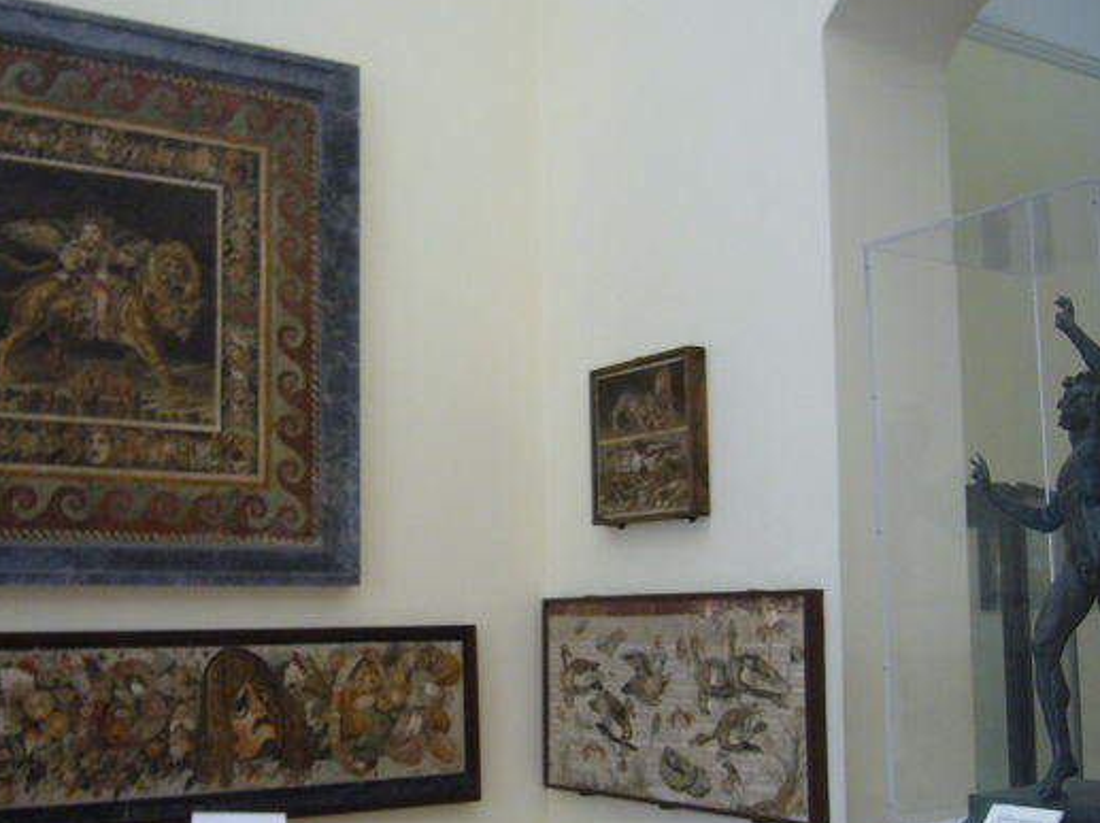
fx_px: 1397
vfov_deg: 32.8
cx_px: 502
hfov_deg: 42.9
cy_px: 450
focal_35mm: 44
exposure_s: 1/15
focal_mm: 5.8
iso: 200
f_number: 2.8
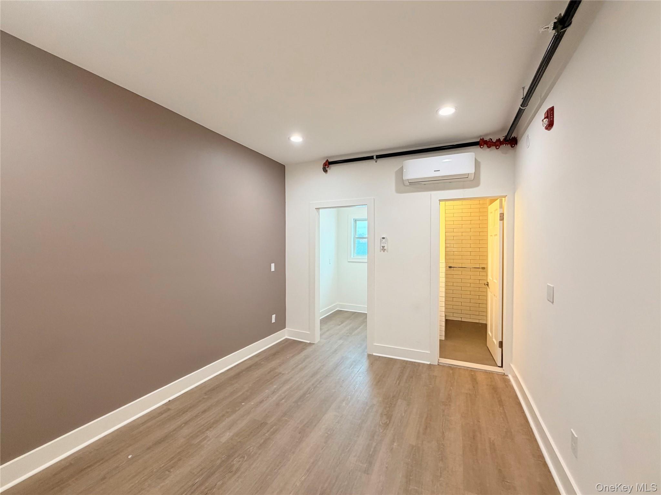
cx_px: 330
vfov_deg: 85.7
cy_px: 248
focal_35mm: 14
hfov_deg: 102.1
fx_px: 267
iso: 200
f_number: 2.2
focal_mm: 2.22
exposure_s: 1/60
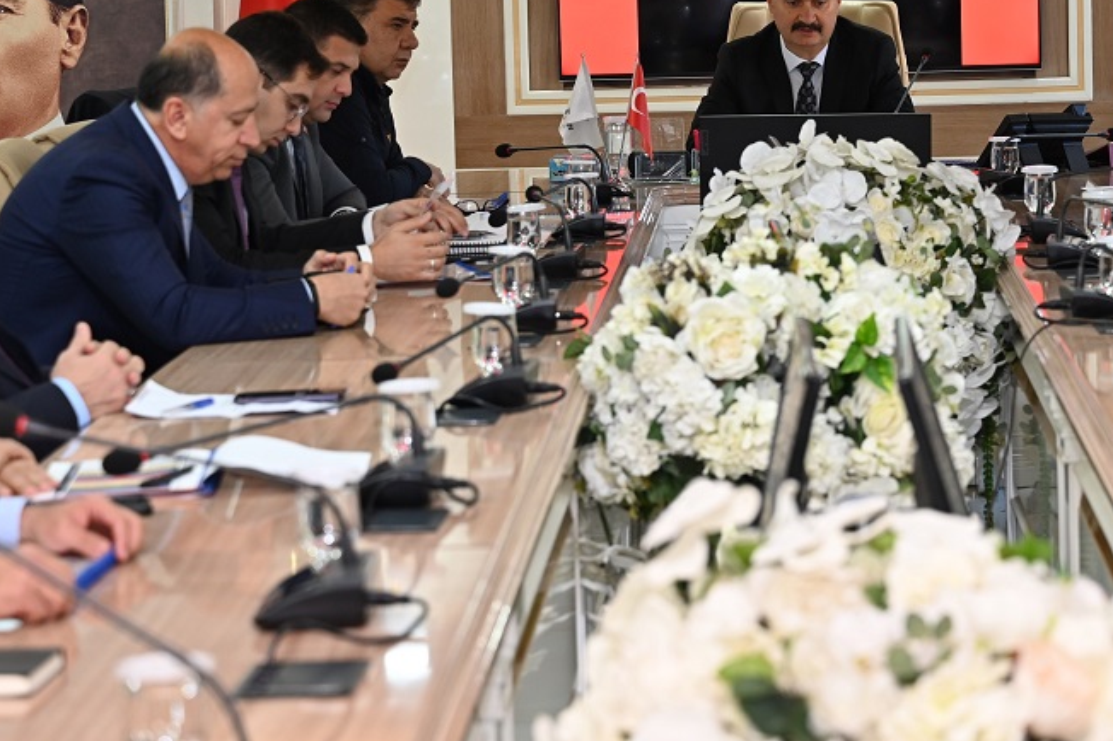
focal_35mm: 116
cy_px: 181
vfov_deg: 11.8
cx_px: 753
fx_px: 3584
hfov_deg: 17.6
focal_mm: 70
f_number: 4
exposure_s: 1/60
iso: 500
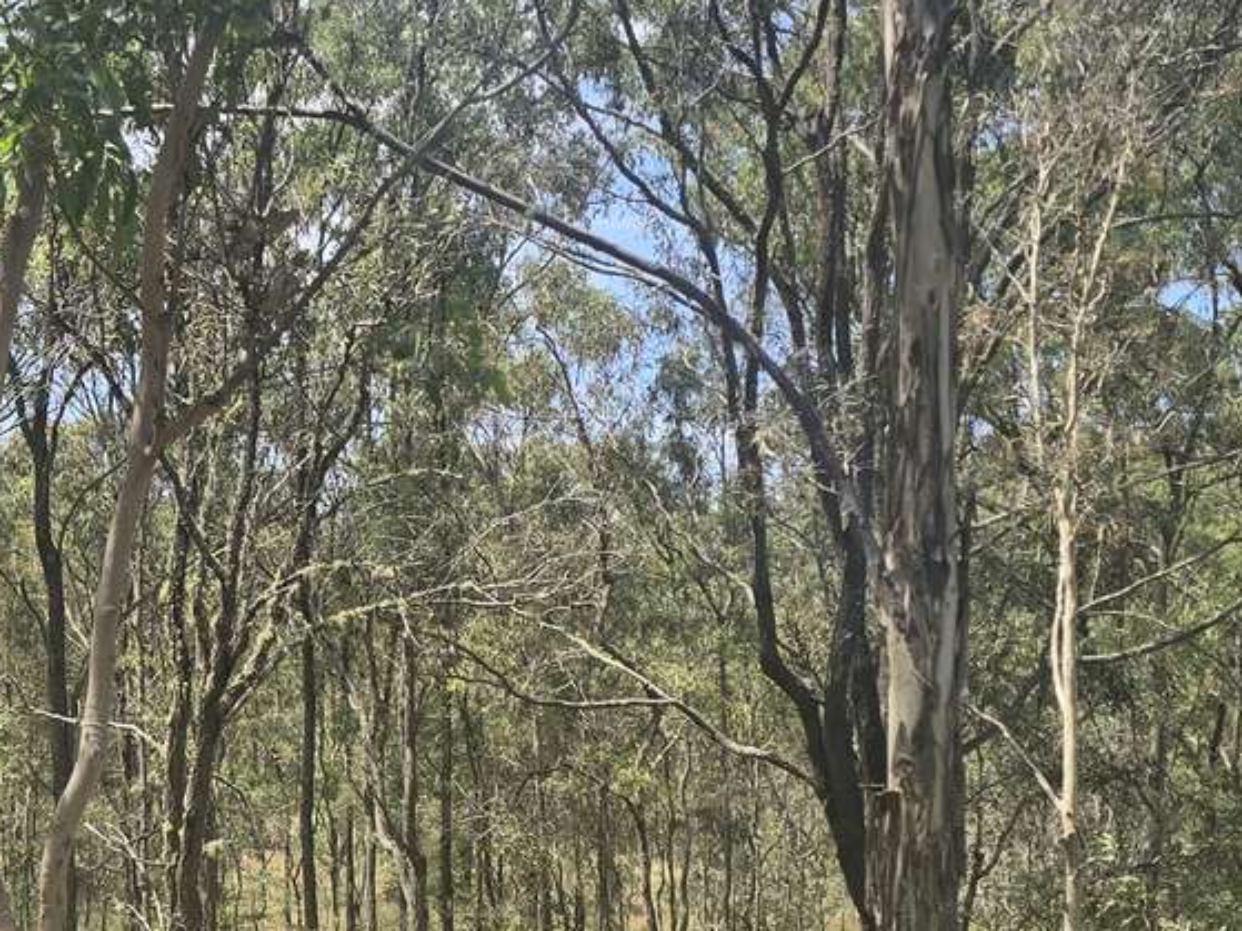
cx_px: -347
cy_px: 869
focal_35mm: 79
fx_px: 2834
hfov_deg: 22.3
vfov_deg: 18.3
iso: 12
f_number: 1.7
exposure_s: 1/338
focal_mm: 6.3
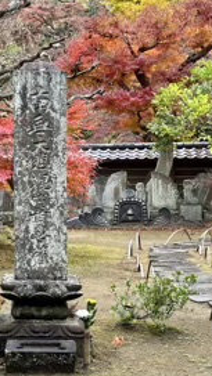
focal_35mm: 73
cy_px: 208
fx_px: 730
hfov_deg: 16.2
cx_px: -3
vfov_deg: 28.9
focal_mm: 5.96
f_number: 1.6
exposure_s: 1/121
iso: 64
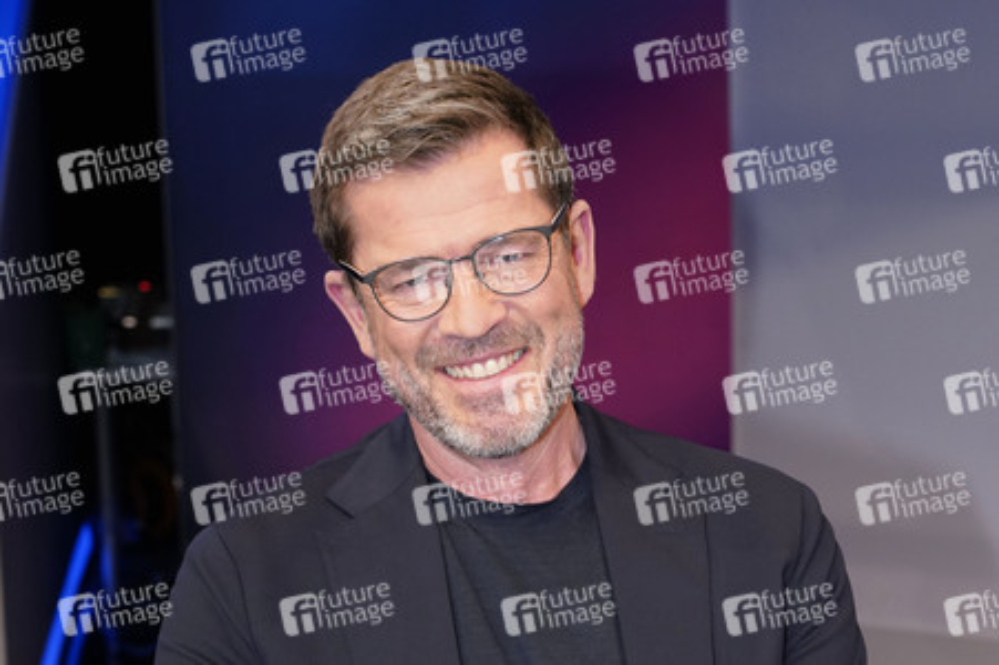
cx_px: 500
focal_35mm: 54
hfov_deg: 36.9
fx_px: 1497
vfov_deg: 25.0
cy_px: 332
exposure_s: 1/125
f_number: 5.6
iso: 2000
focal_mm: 54
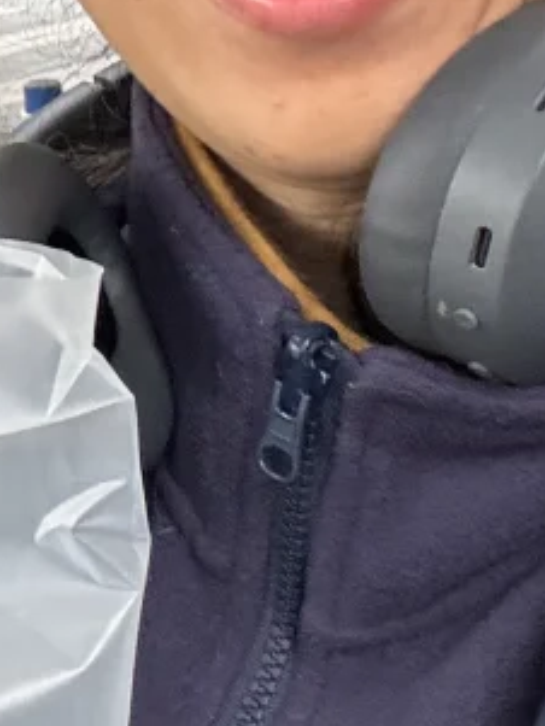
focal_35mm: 110
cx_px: -268
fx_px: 2308
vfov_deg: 17.8
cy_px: 166
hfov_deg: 12.8
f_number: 1.9
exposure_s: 1/60
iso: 160
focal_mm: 2.69
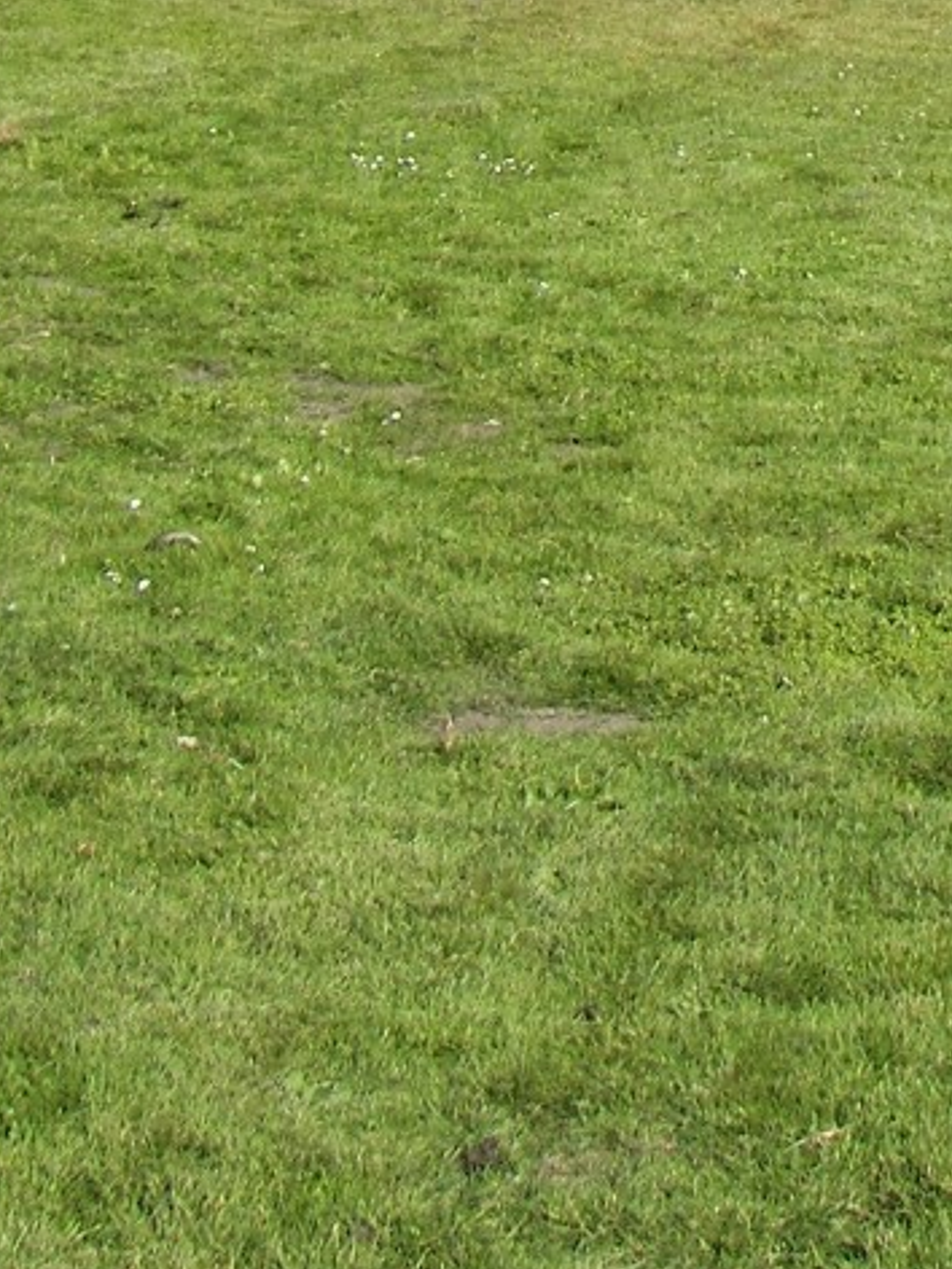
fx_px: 4584
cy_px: -608
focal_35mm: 125
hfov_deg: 11.5
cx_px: 1245
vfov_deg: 14.7
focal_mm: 6.8
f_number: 4
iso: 64
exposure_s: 1/640
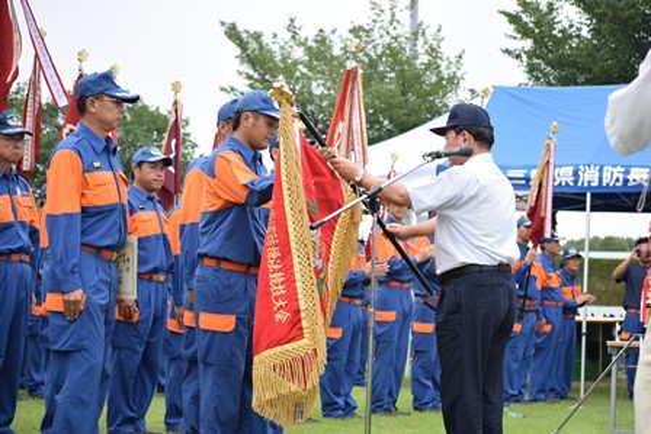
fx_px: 1492
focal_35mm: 82
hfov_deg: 24.6
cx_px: 326
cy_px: 217
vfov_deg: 16.6
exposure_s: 1/800
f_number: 5
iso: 400
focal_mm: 55
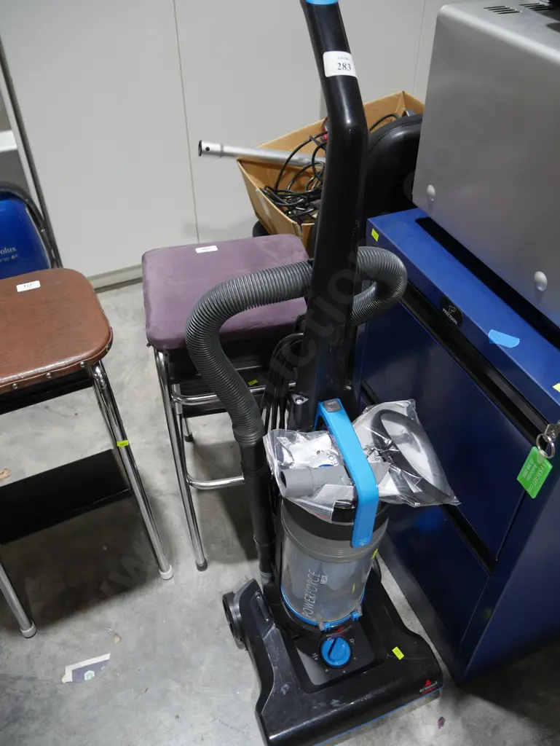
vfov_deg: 63.4
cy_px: 373
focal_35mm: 28
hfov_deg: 49.8
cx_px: 280
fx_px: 603
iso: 250
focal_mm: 14
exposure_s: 1/60
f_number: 3.5
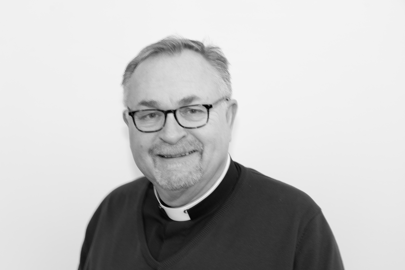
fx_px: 844
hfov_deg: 27.0
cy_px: 141
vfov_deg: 18.2
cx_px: 195
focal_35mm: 75
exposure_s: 1/8
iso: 320
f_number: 6.3
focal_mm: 71
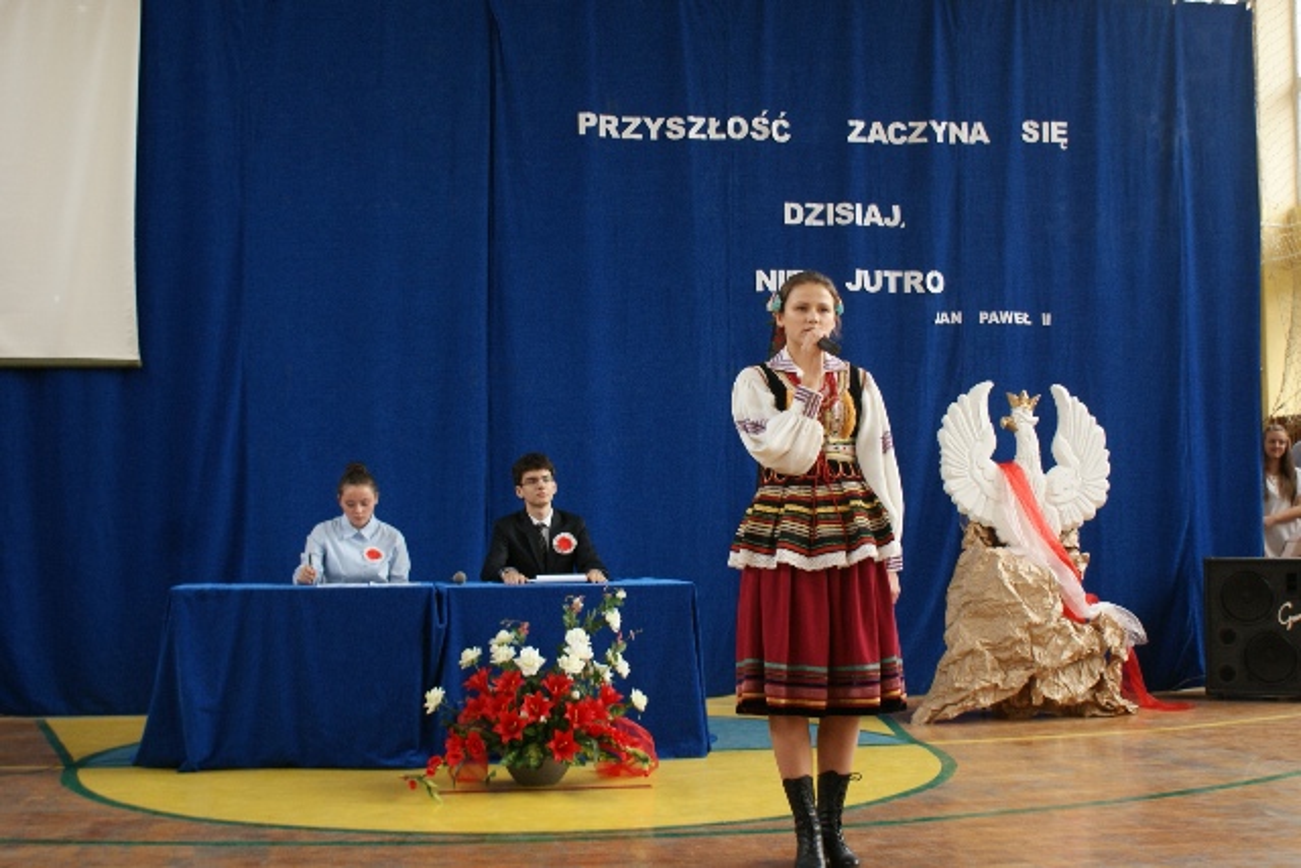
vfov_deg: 29.9
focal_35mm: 45
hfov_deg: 43.6
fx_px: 1627
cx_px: 650
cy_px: 434
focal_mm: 30
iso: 400
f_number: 5
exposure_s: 1/40
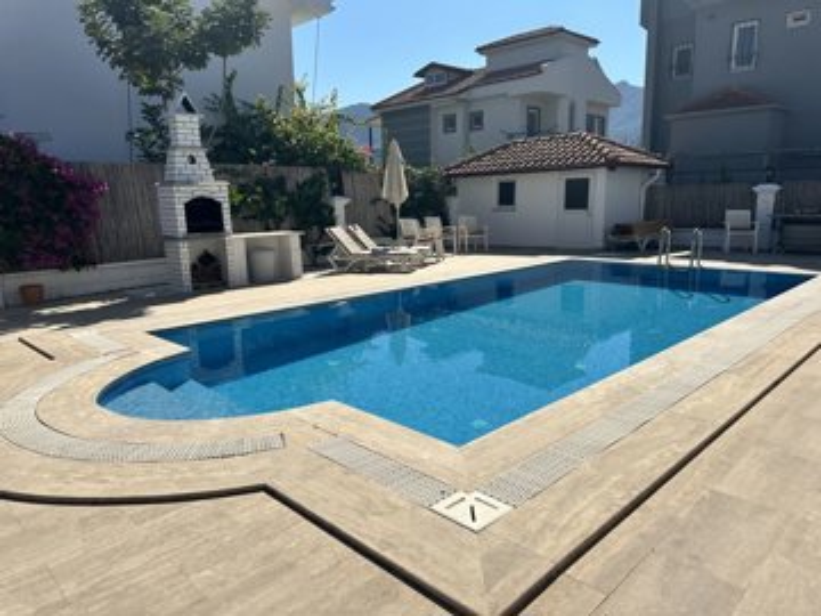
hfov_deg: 71.6
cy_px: 308
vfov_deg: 56.8
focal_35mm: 24
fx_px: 569
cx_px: 410
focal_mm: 6.86
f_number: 1.78
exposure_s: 1/9709
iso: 80
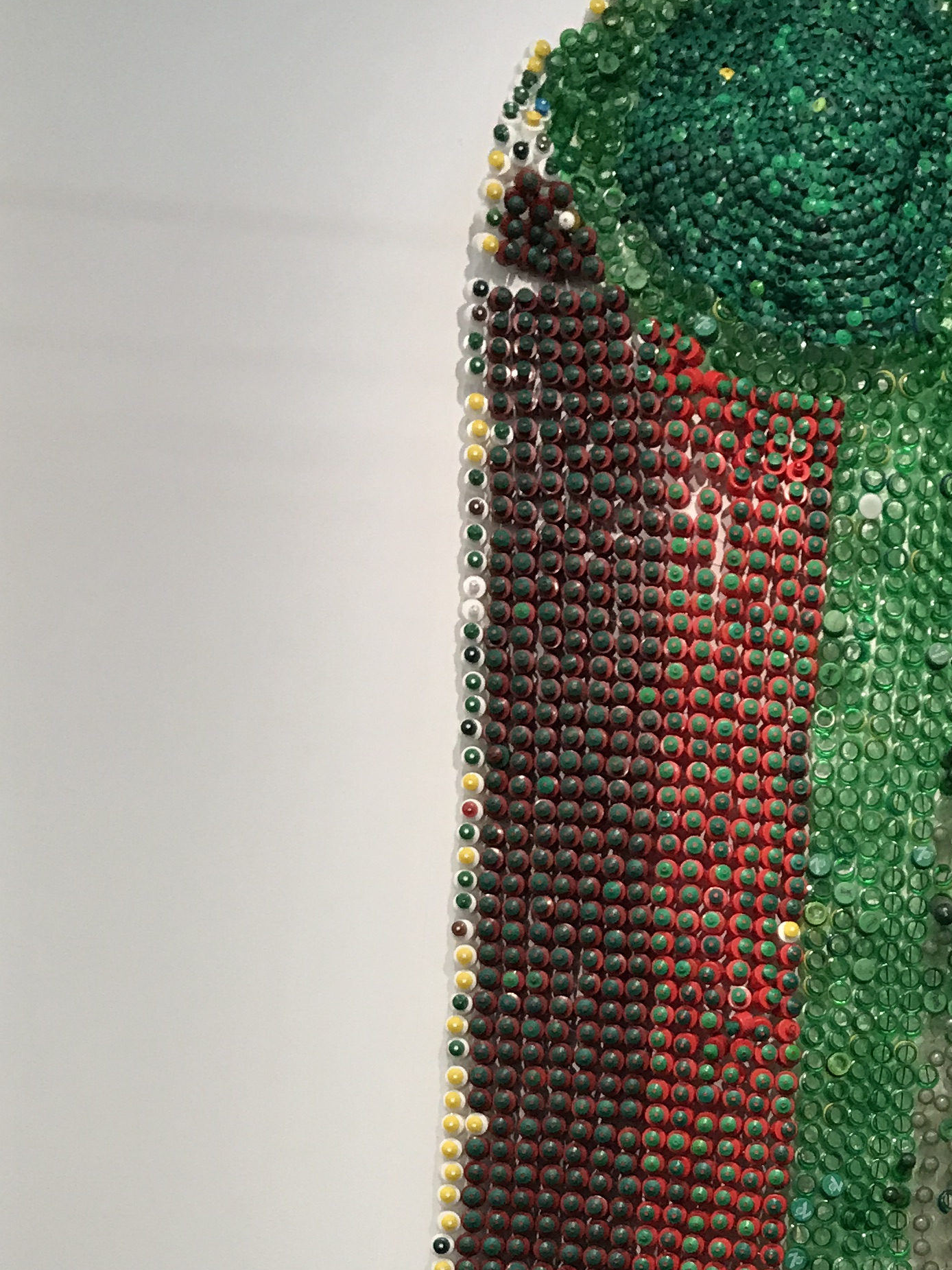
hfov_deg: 23.3
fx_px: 2237
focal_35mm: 61
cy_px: 1173
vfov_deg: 30.1
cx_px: 894
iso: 32
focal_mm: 3.99
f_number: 1.8
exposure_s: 1/30
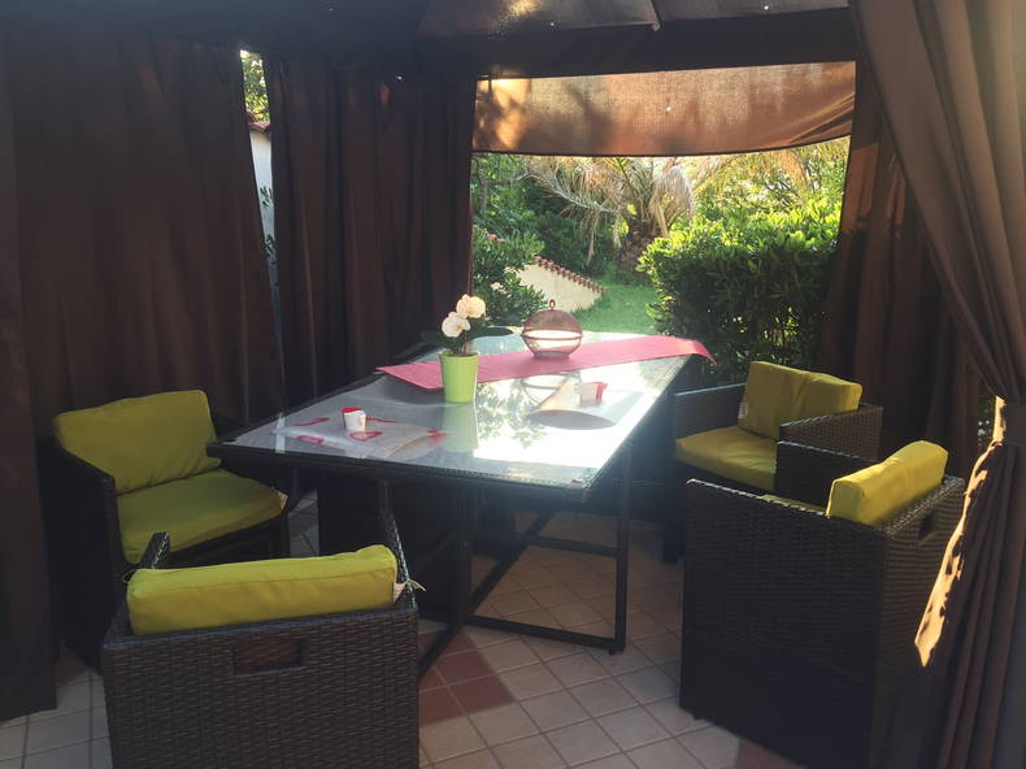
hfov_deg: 61.7
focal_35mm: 29
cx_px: 513
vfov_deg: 48.2
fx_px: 859
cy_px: 384
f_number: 2.2
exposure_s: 1/50
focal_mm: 4.15
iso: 32
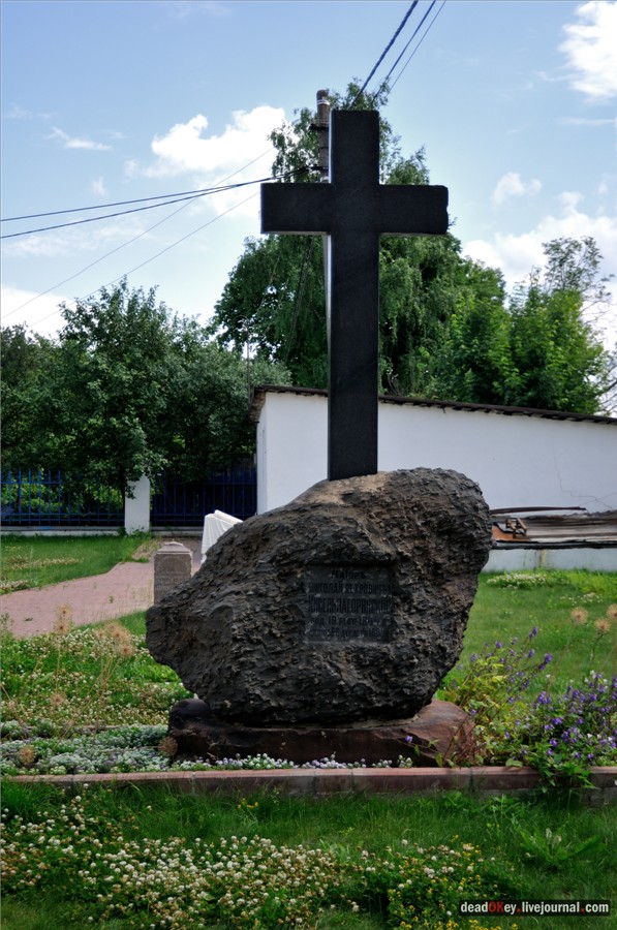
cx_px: 308
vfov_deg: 38.9
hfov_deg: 26.4
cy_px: 465
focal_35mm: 51
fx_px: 1316
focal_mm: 34
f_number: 4
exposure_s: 1/500
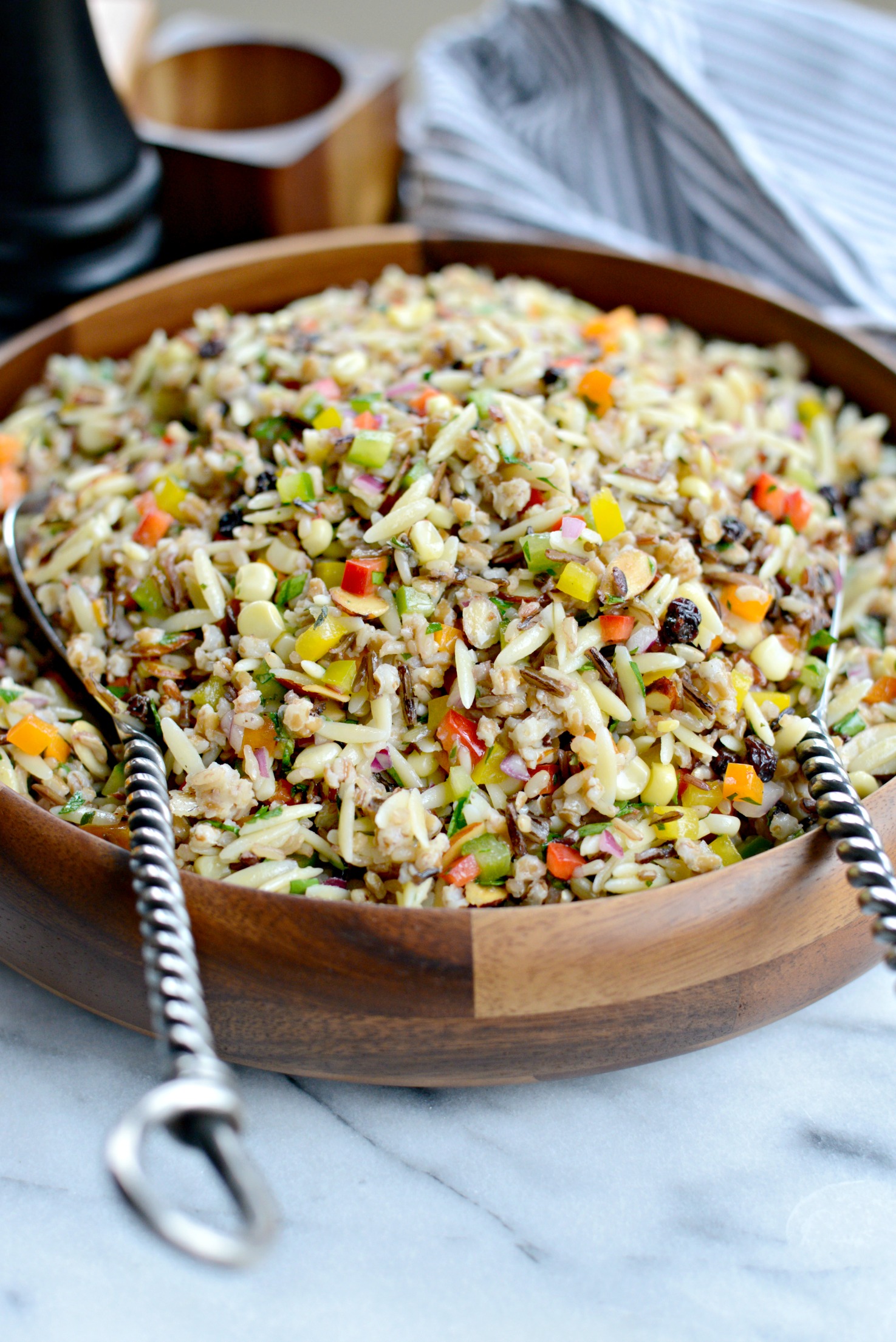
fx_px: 1865
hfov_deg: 27.0
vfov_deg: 39.6
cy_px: 671
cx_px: 448
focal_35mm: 50
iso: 1000
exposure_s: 1/400
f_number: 3.2
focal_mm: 50
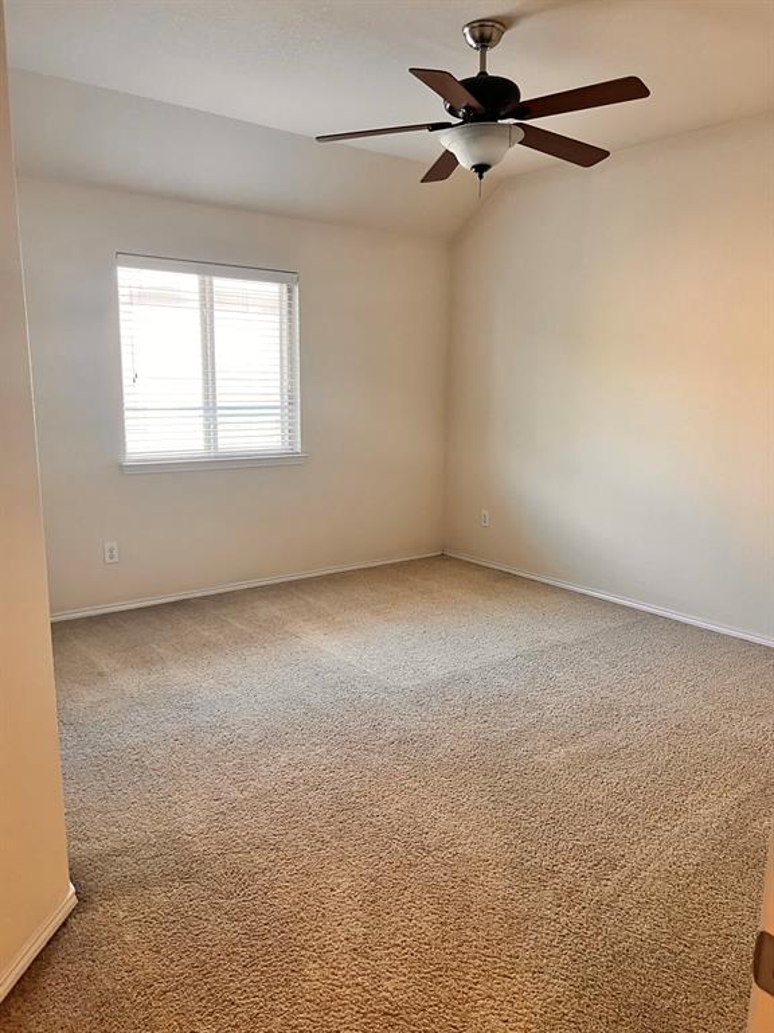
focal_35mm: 26
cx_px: 387
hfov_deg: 53.1
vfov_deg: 67.3
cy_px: 516
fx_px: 775
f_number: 1.5
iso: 160
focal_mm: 5.7
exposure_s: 1/60
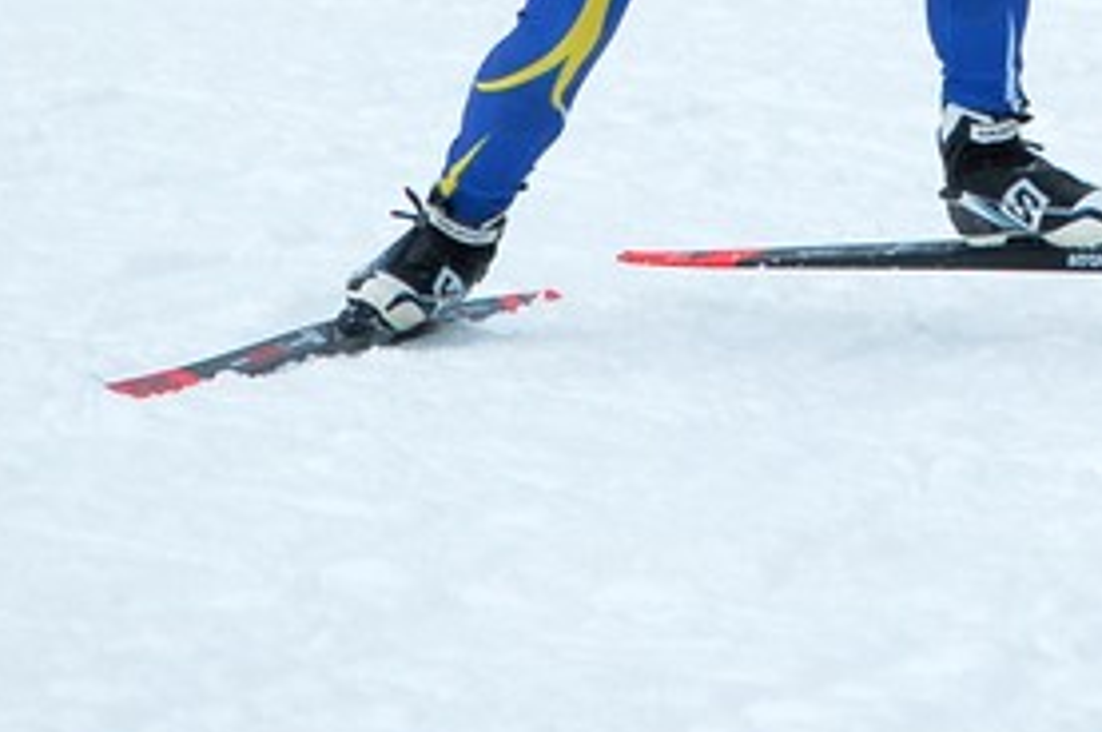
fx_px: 11265
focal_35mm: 368
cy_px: -251
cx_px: 835
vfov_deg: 3.7
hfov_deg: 5.6
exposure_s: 1/1250
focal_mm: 85
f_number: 5
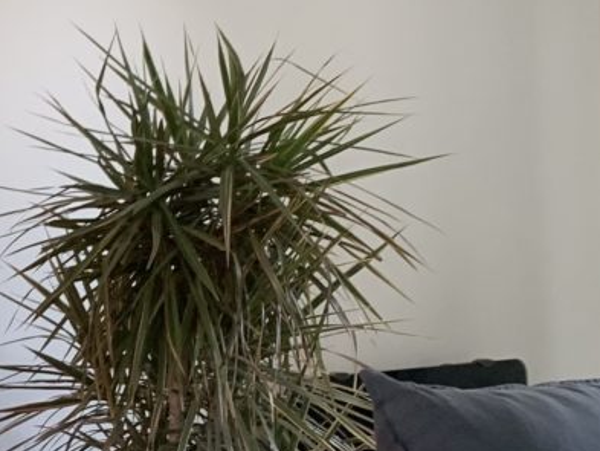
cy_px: 190
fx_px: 1959
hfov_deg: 15.2
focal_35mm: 113
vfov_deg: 13.1
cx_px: -468
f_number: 1.8
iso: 100
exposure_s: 1/71
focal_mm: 4.25
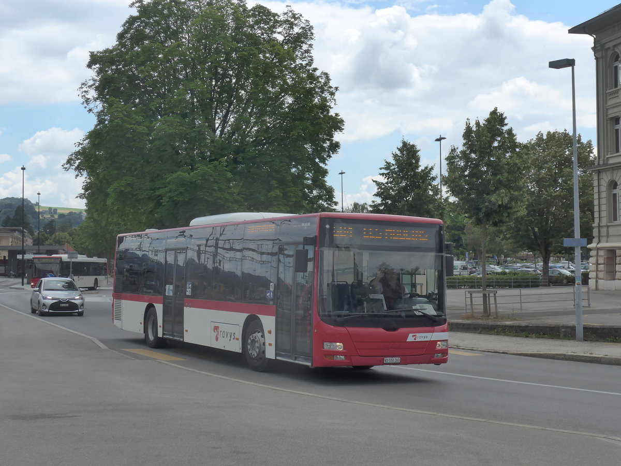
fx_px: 987
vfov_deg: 26.6
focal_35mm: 55
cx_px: 310
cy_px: 233
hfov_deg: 34.9
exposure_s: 1/1600
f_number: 3.4
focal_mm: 11.3
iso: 160
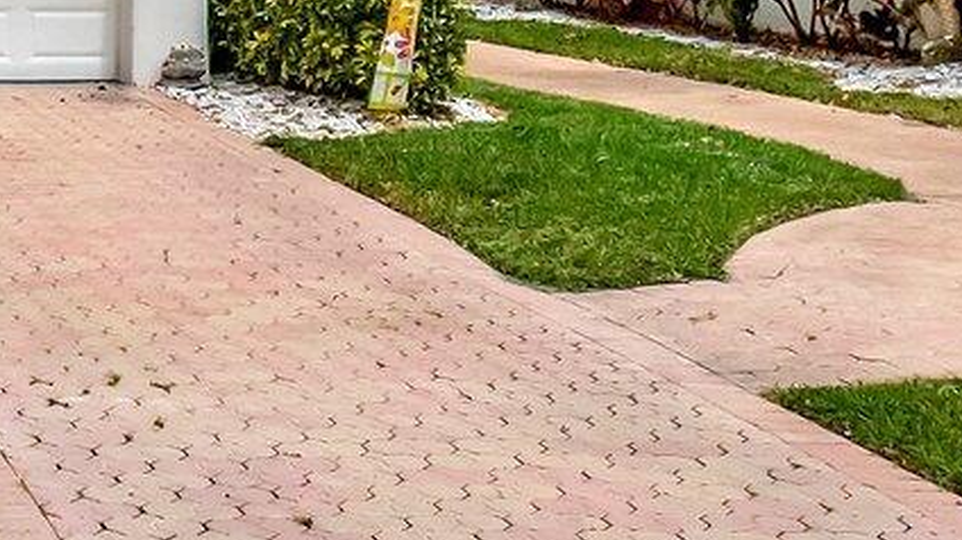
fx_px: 2065
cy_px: -108
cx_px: -479
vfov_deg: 14.4
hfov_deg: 21.8
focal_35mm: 81
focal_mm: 11
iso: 1100
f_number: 8
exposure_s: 1/4000
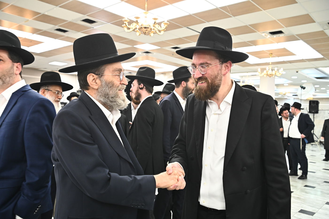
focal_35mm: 32
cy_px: 110
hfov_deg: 58.7
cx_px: 164
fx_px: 292
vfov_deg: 41.1
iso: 3200
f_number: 5.6
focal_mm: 32
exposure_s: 1/200
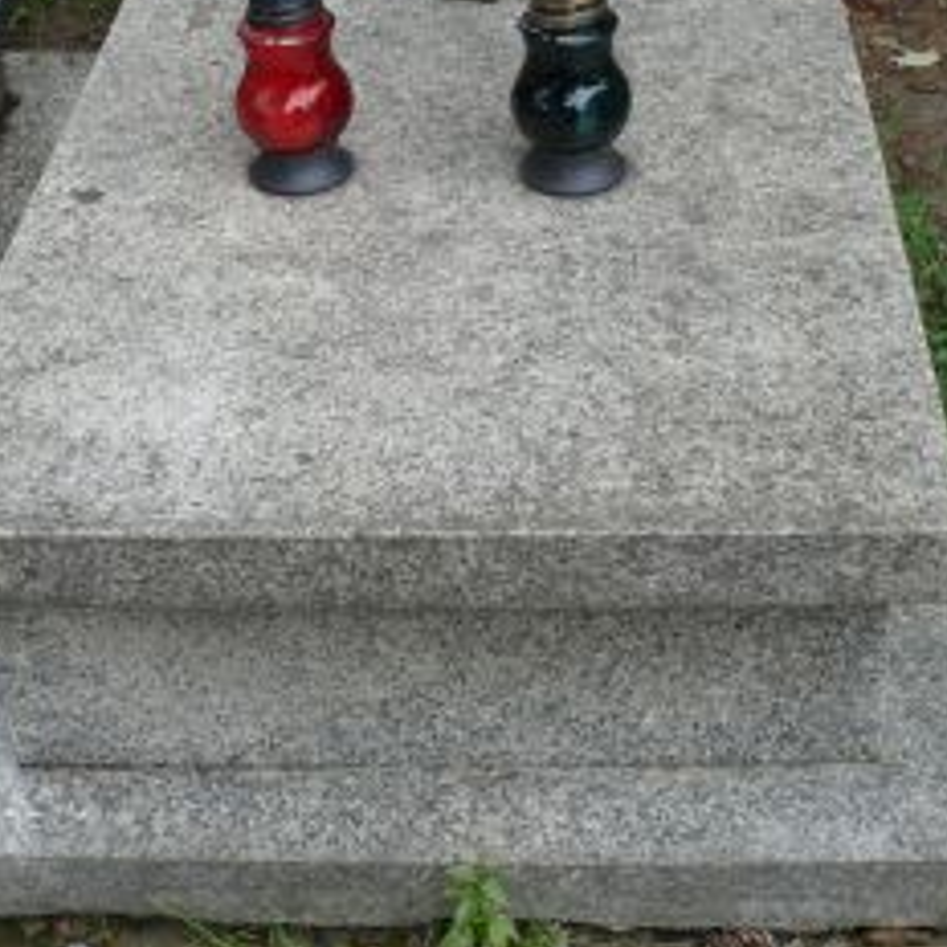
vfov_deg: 26.4
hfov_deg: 26.9
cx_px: 461
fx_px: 1981
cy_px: 200
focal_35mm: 64
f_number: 3.6
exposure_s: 1/100
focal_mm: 7.4
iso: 100
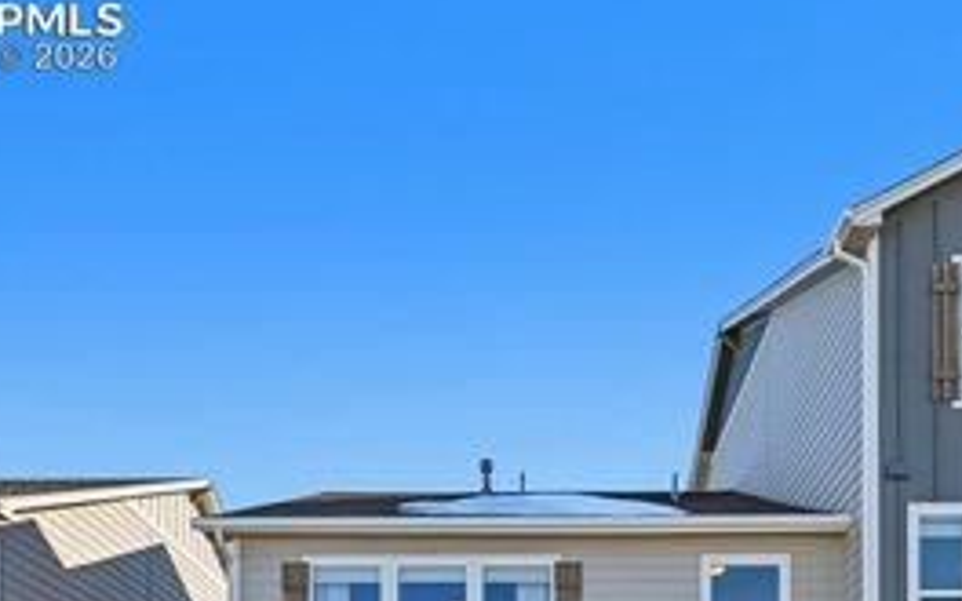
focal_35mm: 27
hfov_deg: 65.6
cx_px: 678
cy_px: 577
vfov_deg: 41.1
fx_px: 708
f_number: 8
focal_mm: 14
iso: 64
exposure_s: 1/80
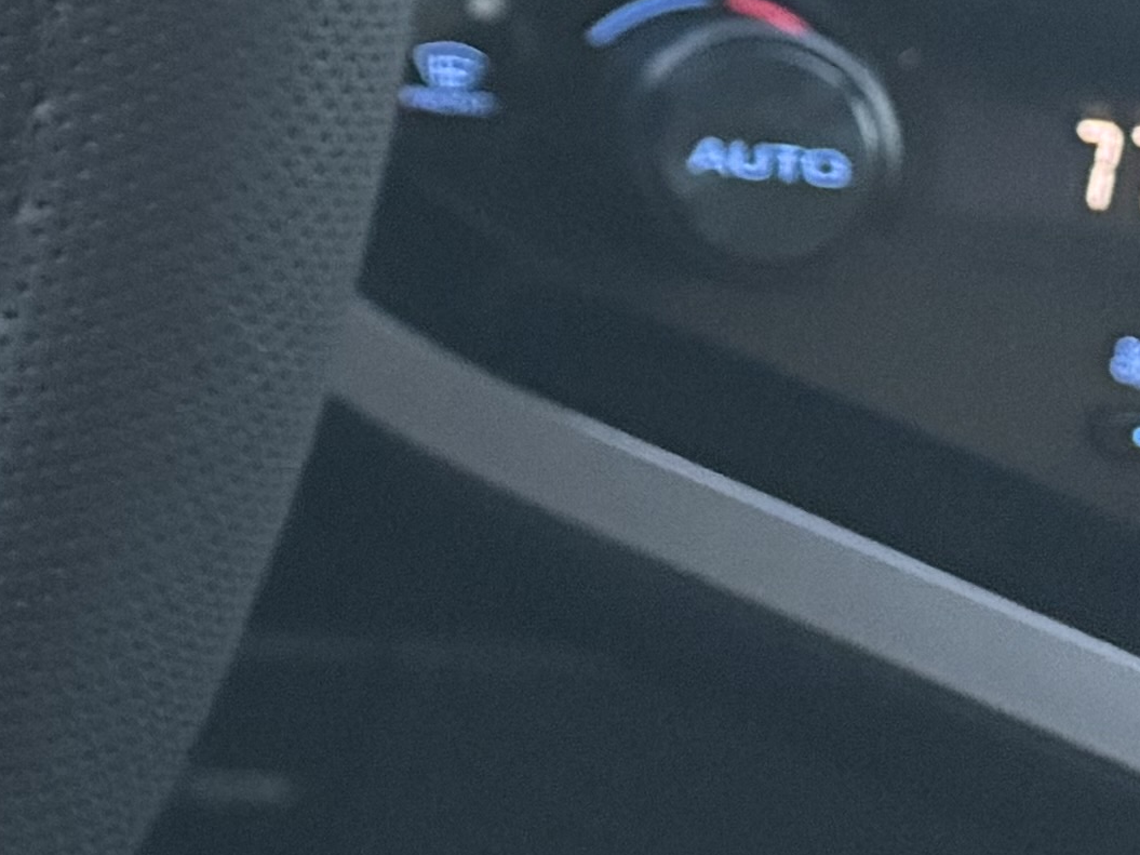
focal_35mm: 130
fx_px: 4281
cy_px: -524
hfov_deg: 11.5
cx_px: -1889
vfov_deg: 10.9
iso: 800
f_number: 1.78
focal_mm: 6.76
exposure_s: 1/40
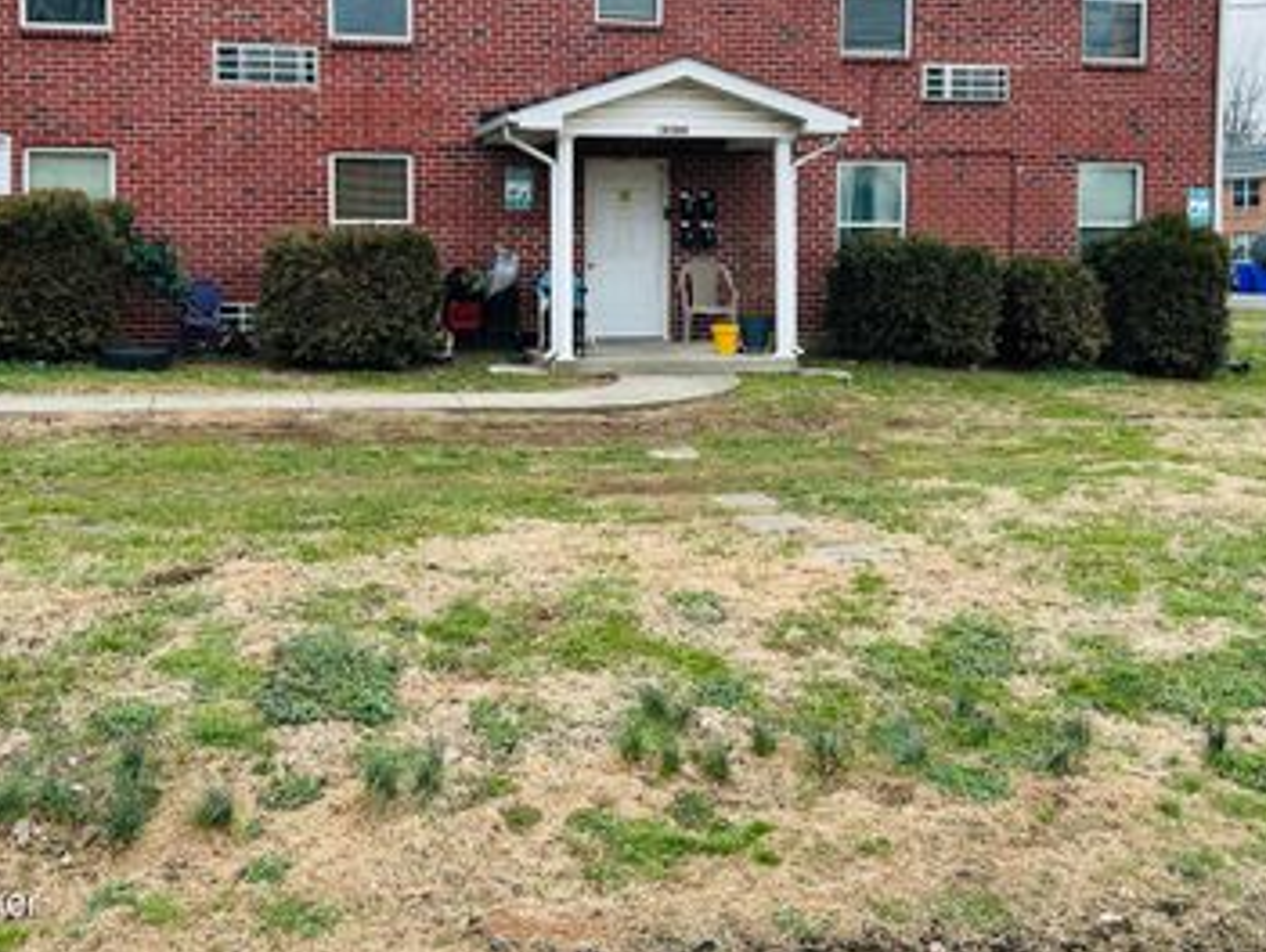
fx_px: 1355
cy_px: 287
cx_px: 584
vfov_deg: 38.1
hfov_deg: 50.0
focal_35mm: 37
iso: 50
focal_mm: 5.7
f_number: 1.5
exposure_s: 1/387
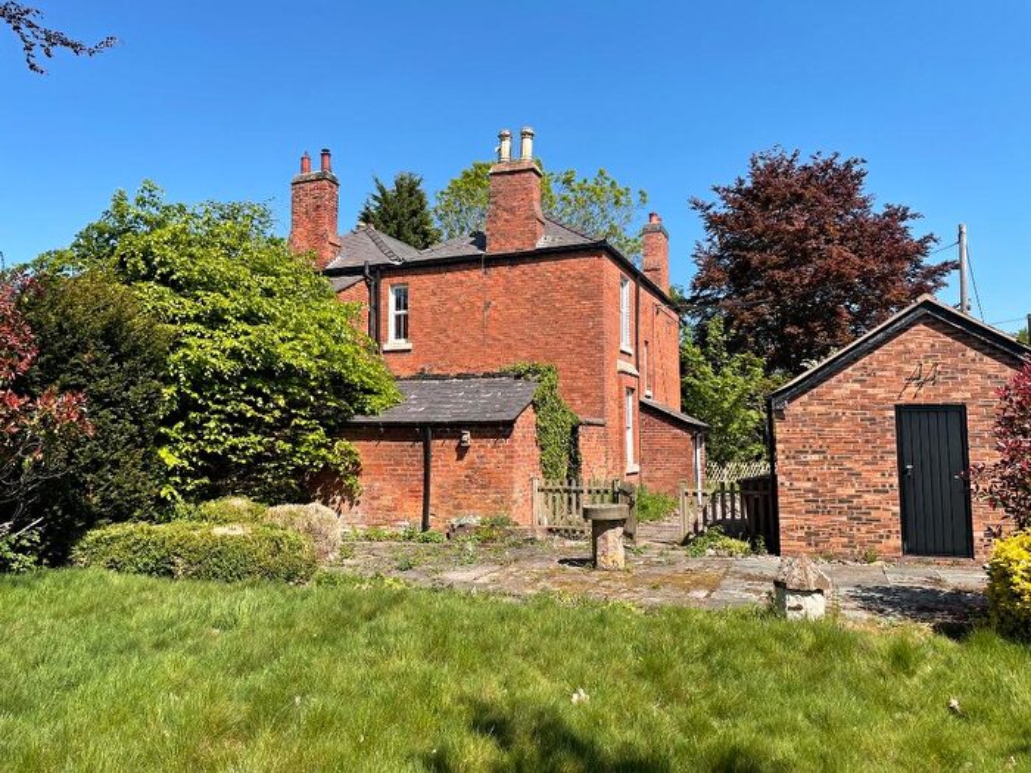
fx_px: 774
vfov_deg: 53.1
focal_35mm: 26
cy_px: 386
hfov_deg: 67.3
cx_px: 516
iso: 32
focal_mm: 4.2
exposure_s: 1/2257
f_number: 1.6
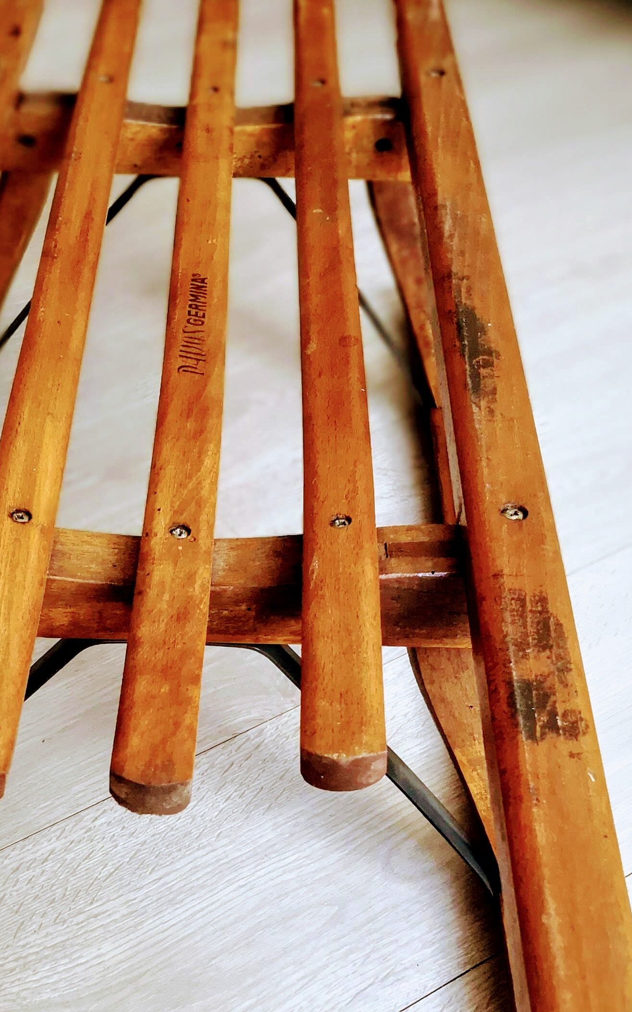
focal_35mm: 54
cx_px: 138
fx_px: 1488
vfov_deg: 35.6
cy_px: 889
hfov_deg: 23.7
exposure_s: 1/50
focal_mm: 3.95
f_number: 4
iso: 200
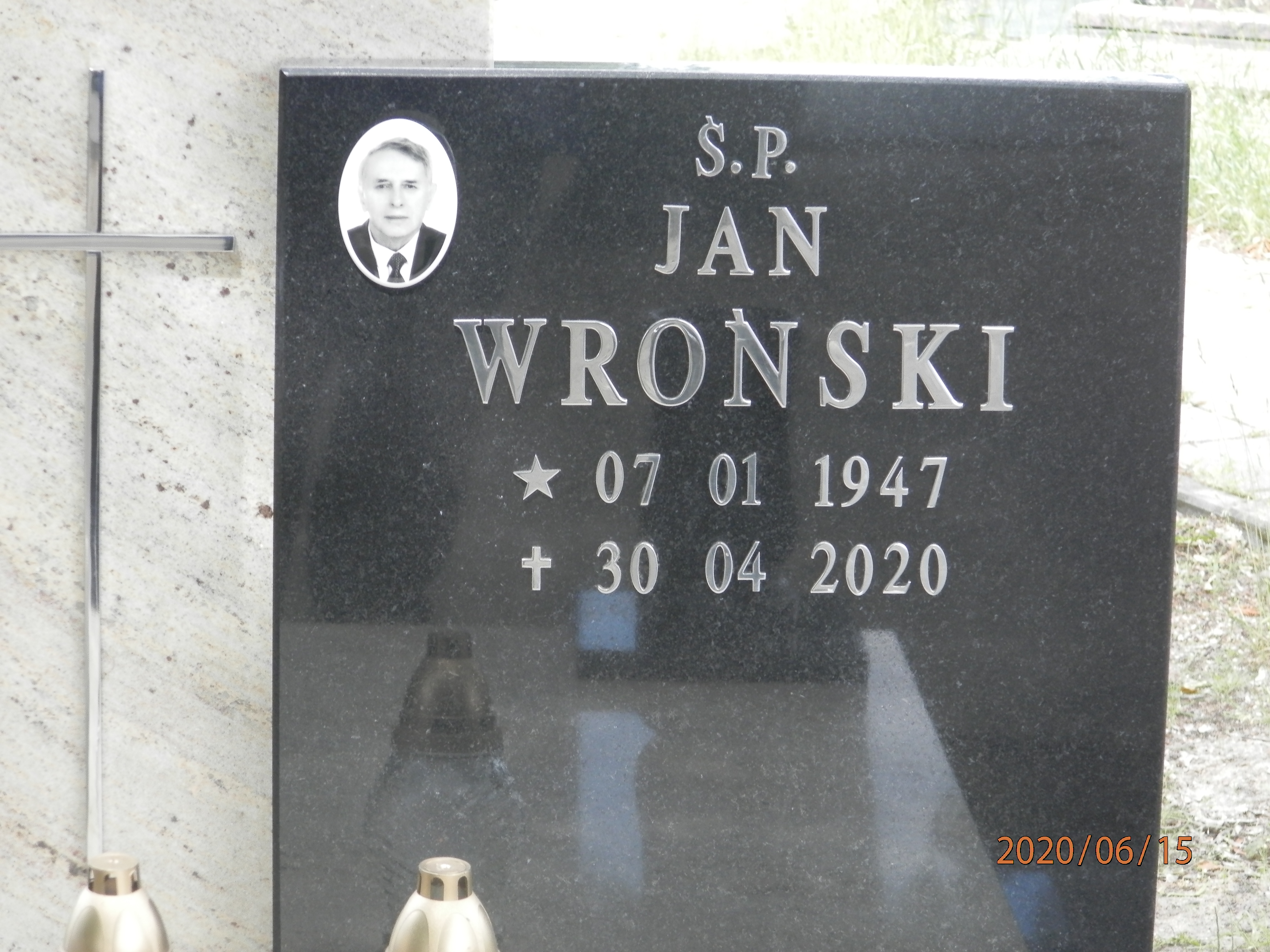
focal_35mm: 132
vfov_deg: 11.2
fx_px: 4843
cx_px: 635
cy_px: 476
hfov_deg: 14.9
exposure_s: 1/80
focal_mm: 23.6
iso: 200
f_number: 4.7
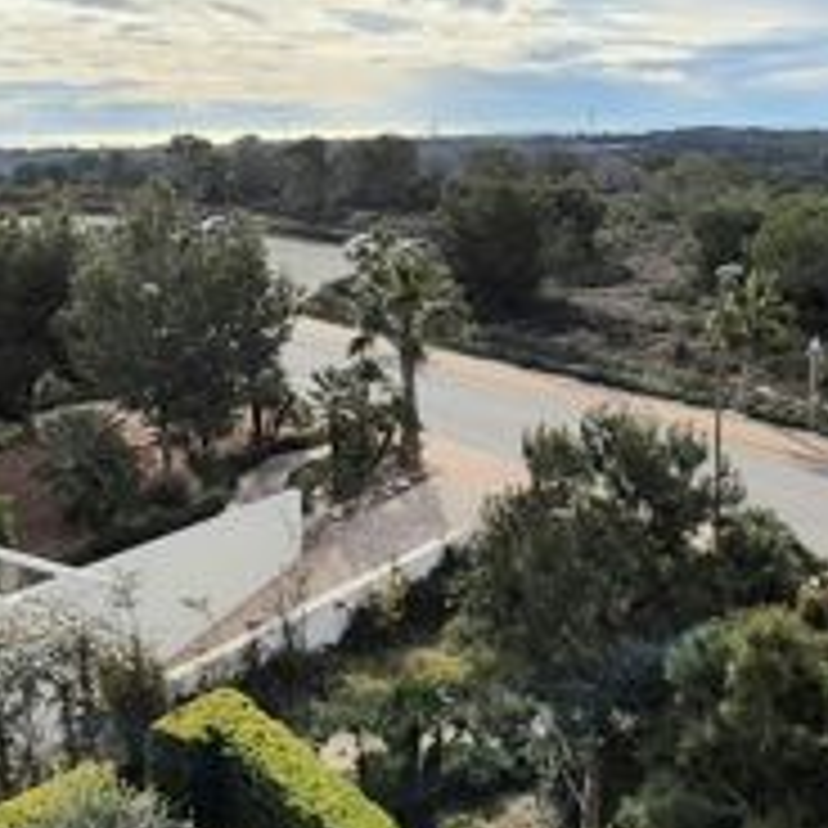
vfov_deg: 37.7
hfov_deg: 38.1
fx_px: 1191
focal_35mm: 44
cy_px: 248
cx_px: 317
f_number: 2.2
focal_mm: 2.2
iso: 50
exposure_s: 1/10000
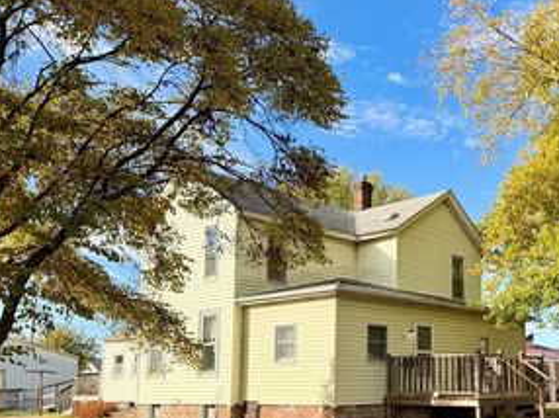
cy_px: 298
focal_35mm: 42
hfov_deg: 43.6
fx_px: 678
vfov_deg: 33.8
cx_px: 407
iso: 80
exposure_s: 1/2907
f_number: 1.78
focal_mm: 6.76
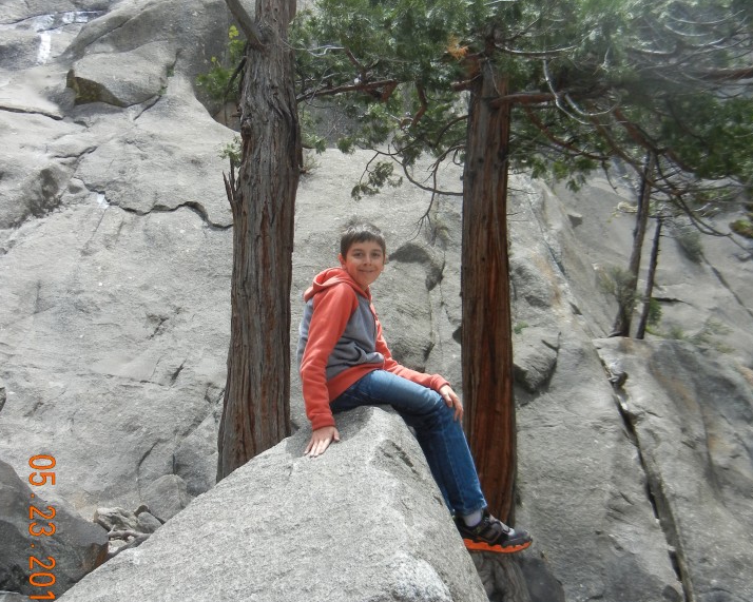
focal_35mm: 42
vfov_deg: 35.6
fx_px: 936
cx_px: 363
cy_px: 247
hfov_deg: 43.8
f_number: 3.5
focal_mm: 5.4
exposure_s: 1/498
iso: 160
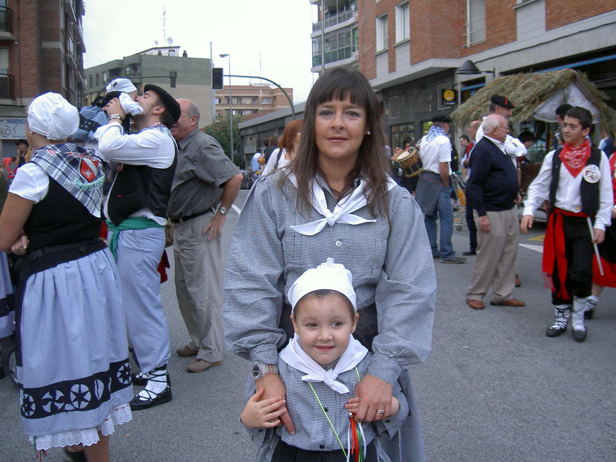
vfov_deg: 36.8
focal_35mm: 39
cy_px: 231
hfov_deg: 47.9
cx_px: 308
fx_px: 694
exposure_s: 1/61.7
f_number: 2.8
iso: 100
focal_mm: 8
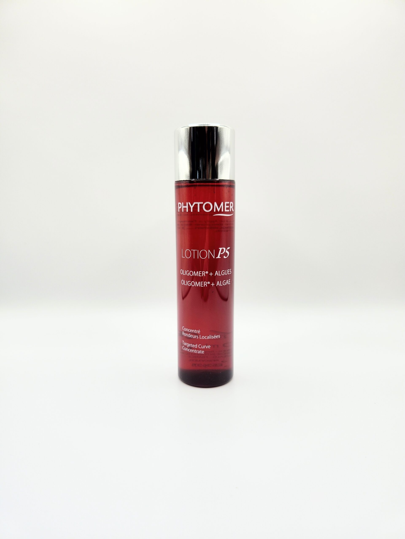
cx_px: 202
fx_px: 359
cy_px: 270
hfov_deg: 58.9
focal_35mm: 23
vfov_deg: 73.9
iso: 20
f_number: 1.8
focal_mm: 5.4
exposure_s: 1/399
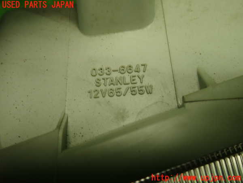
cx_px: 122
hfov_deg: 60.0
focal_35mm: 30
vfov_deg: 46.8
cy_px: 92
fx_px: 211
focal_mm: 5.4
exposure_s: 1/50
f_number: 2.3
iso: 200
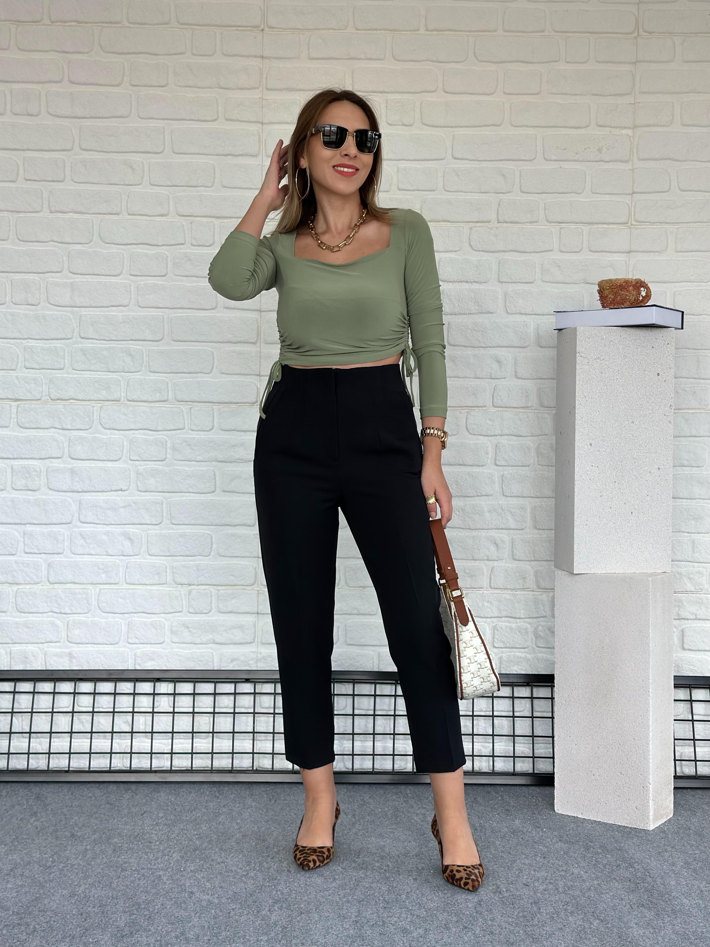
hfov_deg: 30.3
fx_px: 1313
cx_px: 355
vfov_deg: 39.7
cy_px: 474
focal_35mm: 48
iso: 80
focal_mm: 6.86
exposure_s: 1/339
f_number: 1.78
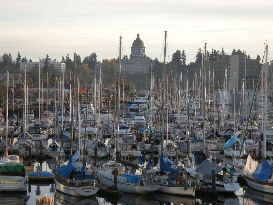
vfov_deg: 14.5
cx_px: 136
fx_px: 805
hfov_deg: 19.3
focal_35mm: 102
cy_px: 102
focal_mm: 17
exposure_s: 1/73.5
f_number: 5.6
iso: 64
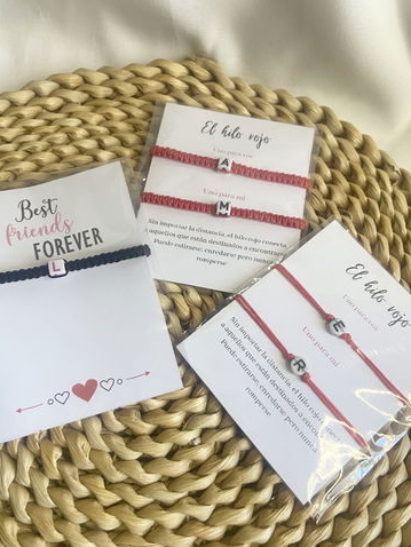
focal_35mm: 29
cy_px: 290
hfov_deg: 48.3
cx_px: 197
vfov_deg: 61.6
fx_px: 459
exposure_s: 1/50
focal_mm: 4.25
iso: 100
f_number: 1.8
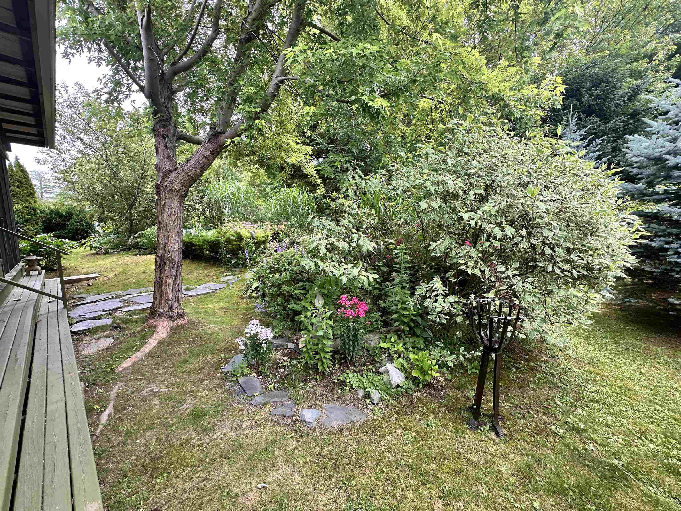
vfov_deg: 85.7
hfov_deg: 102.1
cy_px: 256
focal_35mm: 14
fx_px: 275
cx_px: 340
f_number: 2.2
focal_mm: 2.22
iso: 40
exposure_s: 1/142
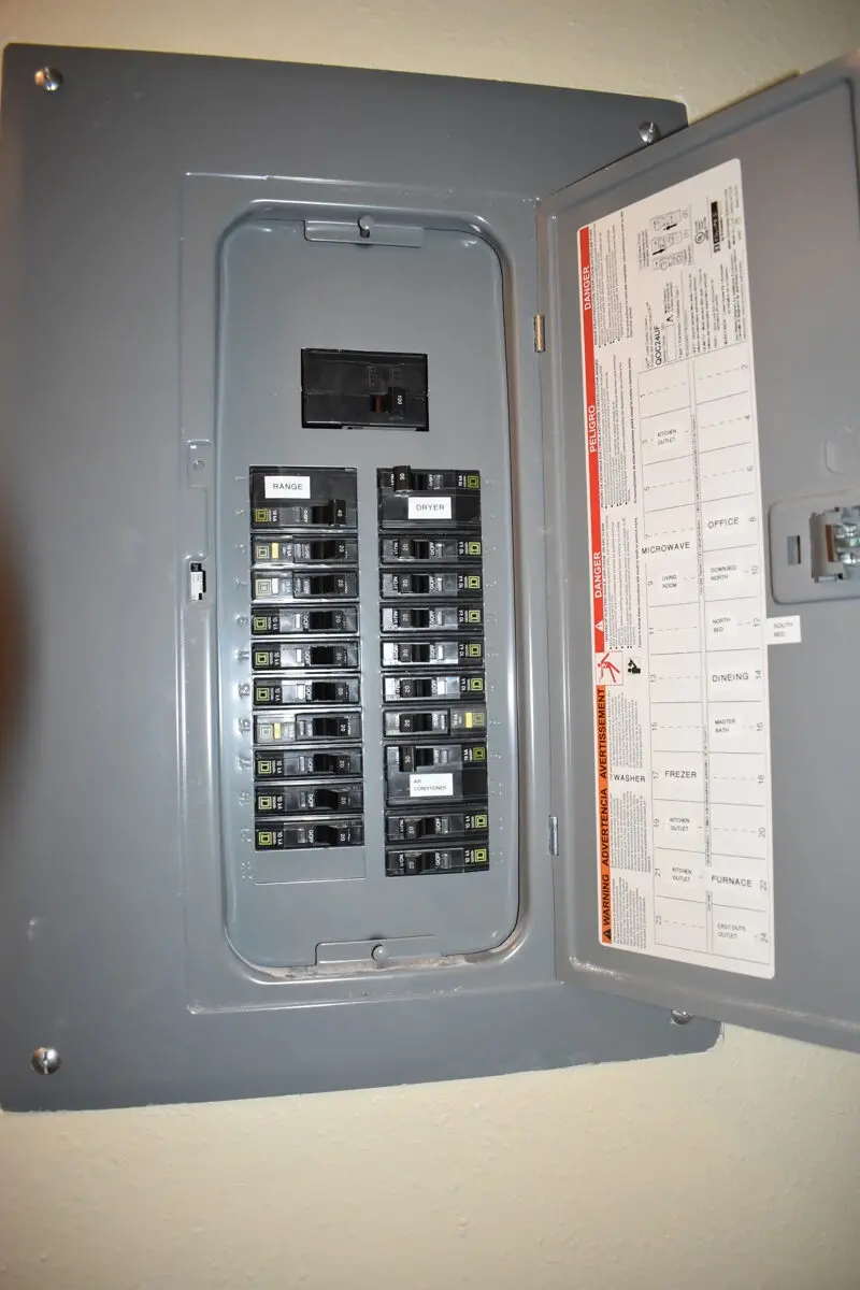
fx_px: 967
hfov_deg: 47.9
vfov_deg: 67.4
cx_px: 430
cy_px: 645
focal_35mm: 27
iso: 1400
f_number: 3.5
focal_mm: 18
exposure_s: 1/60
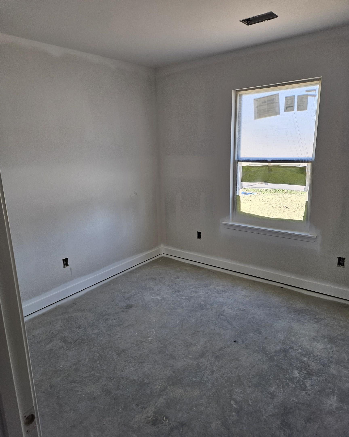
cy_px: 226
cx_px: 174
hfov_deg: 58.8
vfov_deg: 70.3
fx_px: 310
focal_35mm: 24
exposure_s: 1/180
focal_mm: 5.4
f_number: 1.8
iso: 100
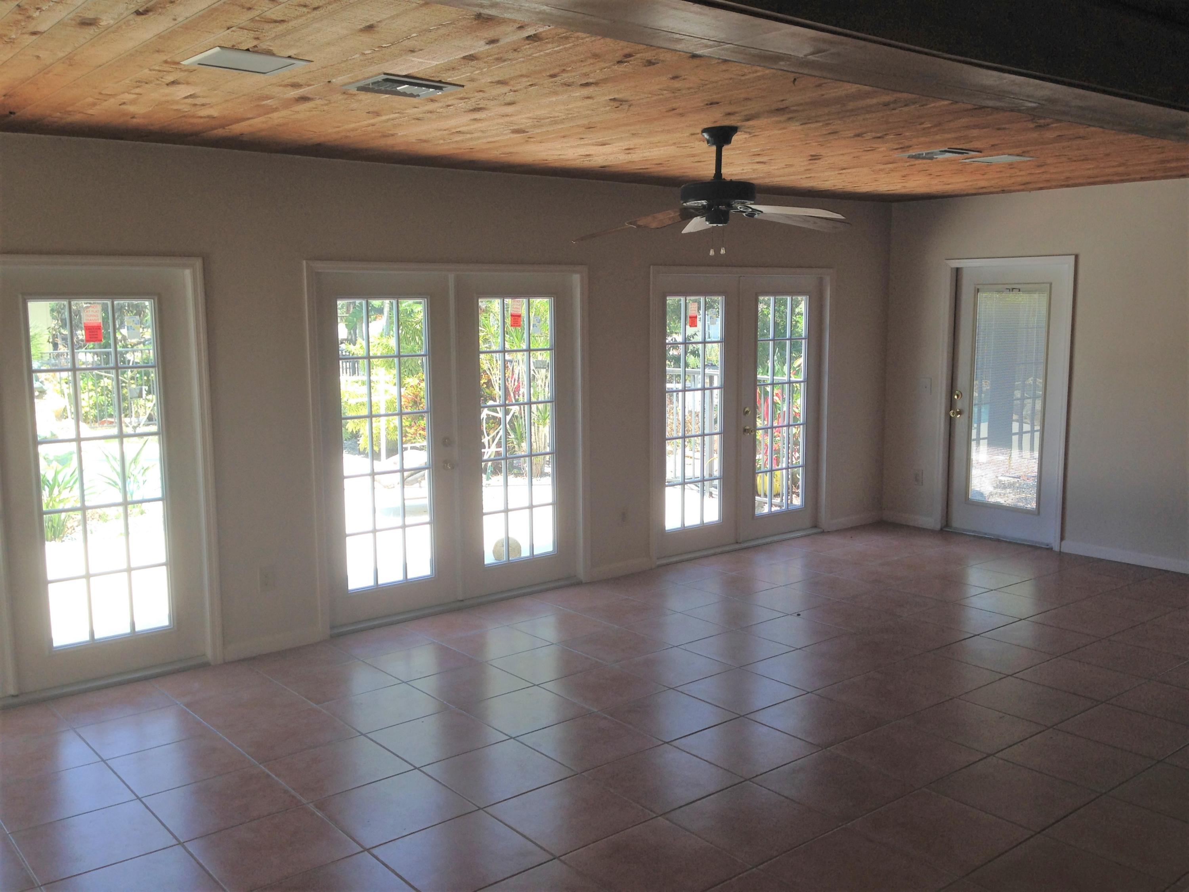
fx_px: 1133
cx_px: 594
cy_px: 446
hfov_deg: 55.4
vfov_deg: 42.9
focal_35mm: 33
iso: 50
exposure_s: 1/191
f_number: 2.4
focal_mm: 4.12
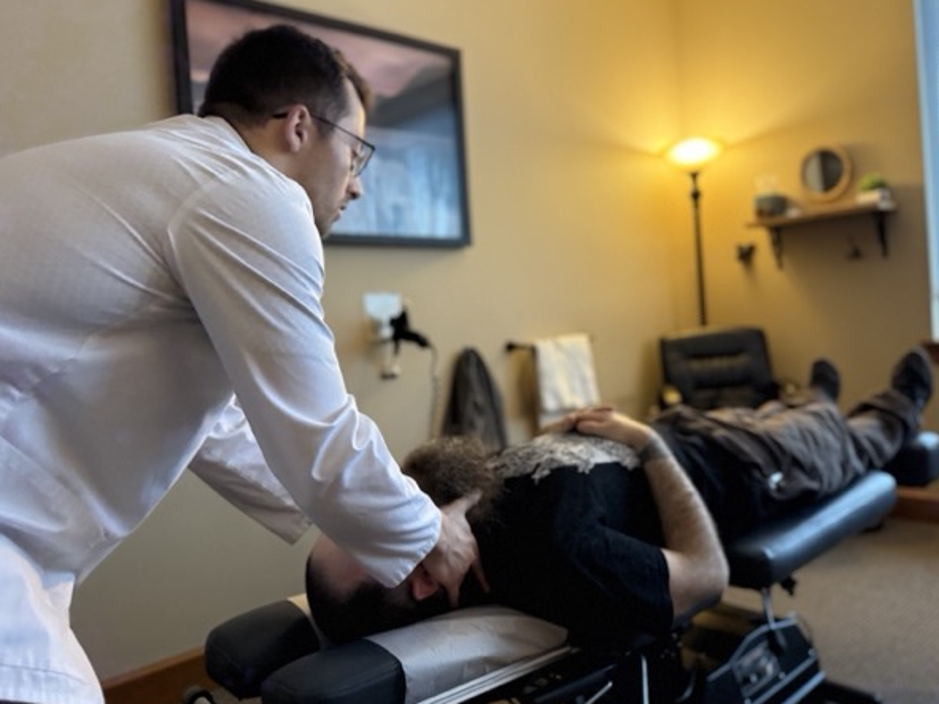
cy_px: 338
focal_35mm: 26
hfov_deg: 67.2
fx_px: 705
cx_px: 505
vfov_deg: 53.0
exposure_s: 1/60
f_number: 1.78
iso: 500
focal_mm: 6.76
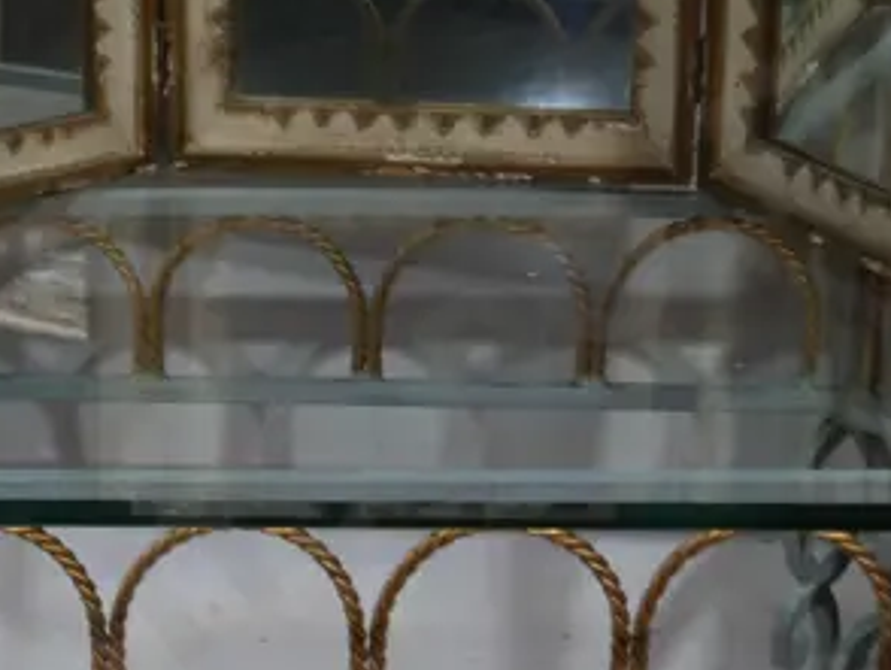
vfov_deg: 9.5
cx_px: -297
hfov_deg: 12.5
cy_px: 941
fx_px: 3941
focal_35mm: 153
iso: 320
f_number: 4.7
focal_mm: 22
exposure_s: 1/60
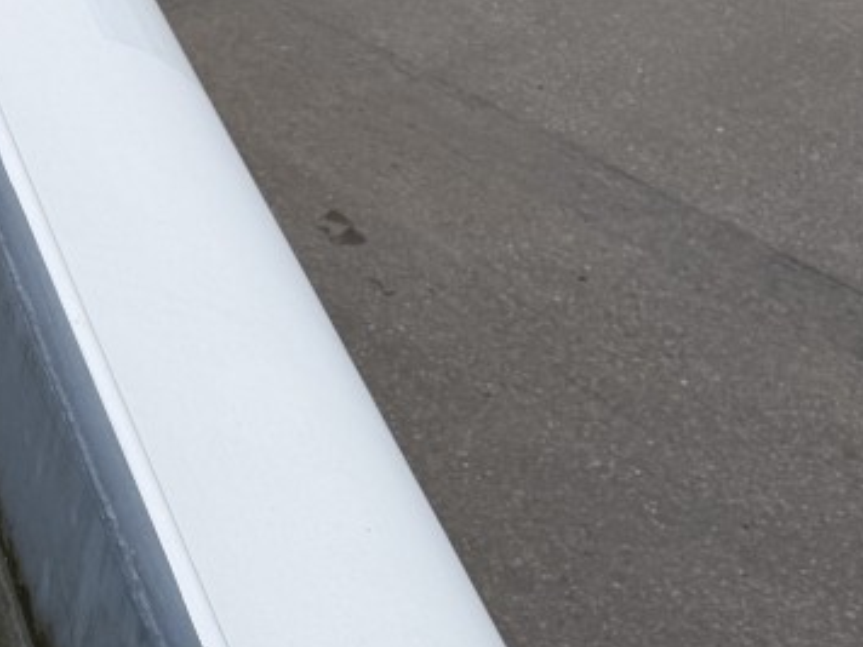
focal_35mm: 97
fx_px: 2418
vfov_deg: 15.2
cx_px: -715
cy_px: 160
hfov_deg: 16.7
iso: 80
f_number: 1.78
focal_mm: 6.76
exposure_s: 1/898
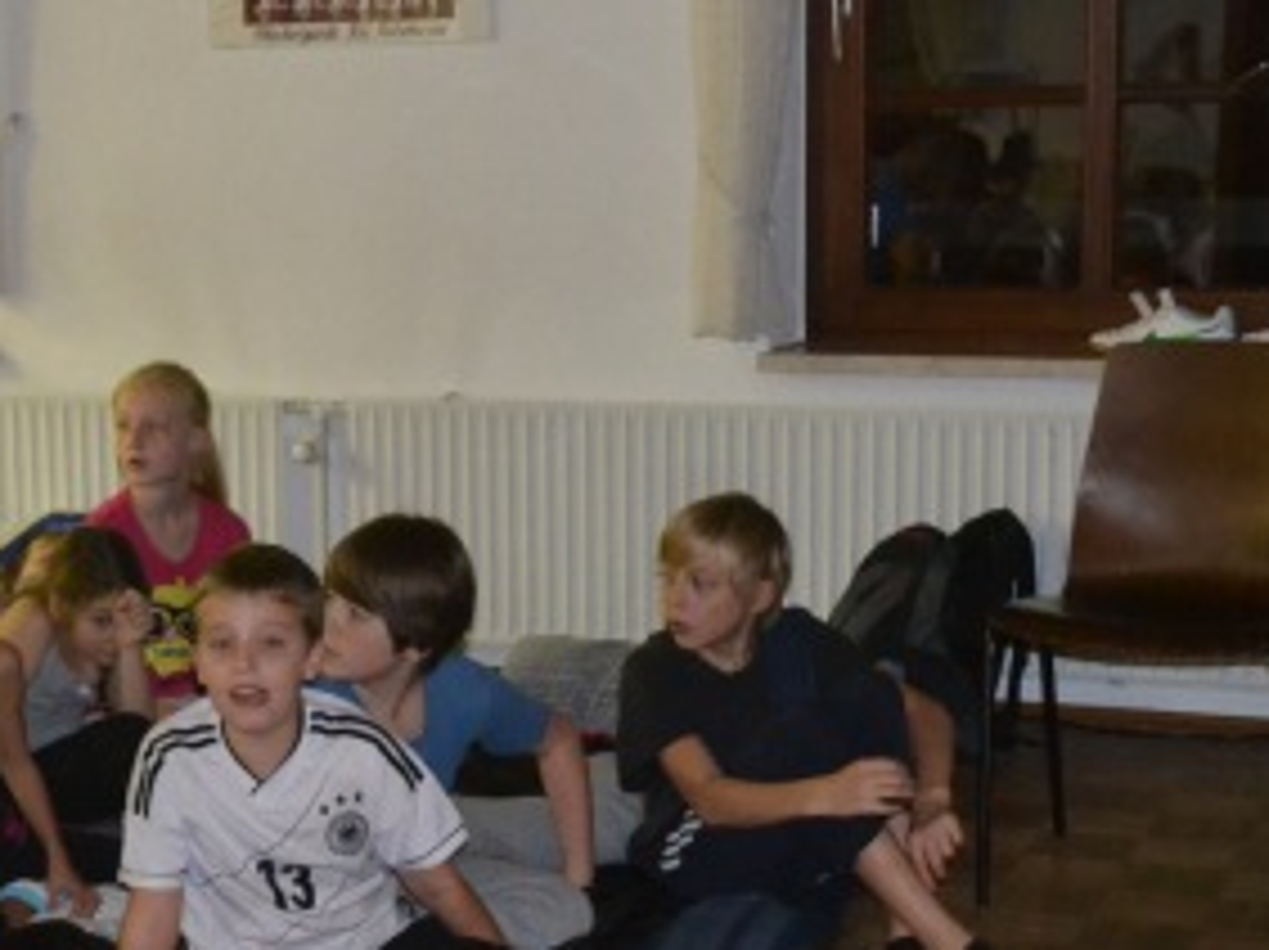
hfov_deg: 22.1
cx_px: 50
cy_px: 684
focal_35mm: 86
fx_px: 3150
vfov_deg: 17.1
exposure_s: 1/60
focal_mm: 28
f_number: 4.5
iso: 3200
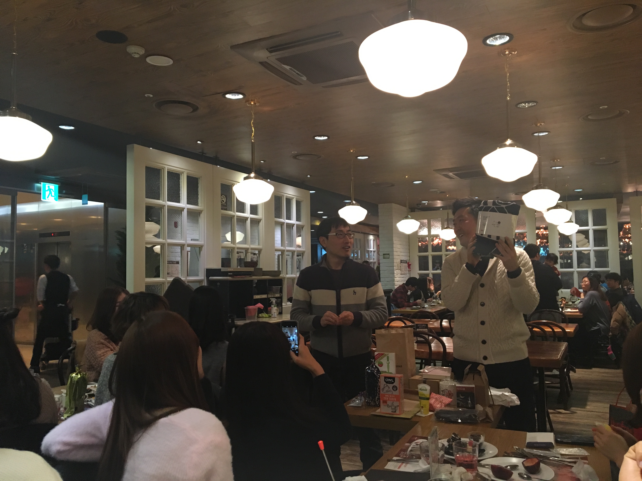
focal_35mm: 29
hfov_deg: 61.7
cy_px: 240
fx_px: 538
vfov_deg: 48.2
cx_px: 321
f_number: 2.2
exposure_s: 1/30
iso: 160
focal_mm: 4.15
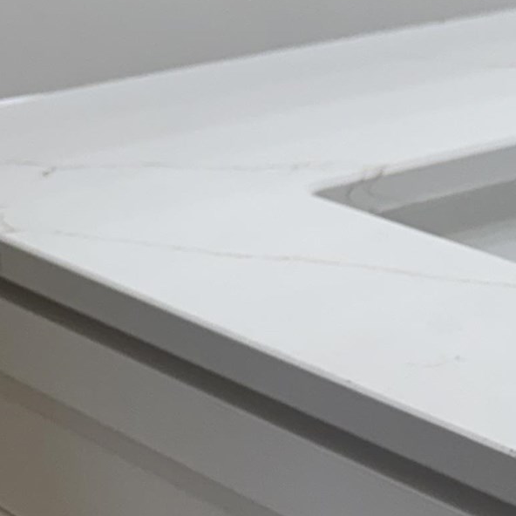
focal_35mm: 110
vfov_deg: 15.6
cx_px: 1032
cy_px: 503
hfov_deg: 13.5
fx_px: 1855
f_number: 1.78
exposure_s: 1/204
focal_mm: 6.76
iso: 64
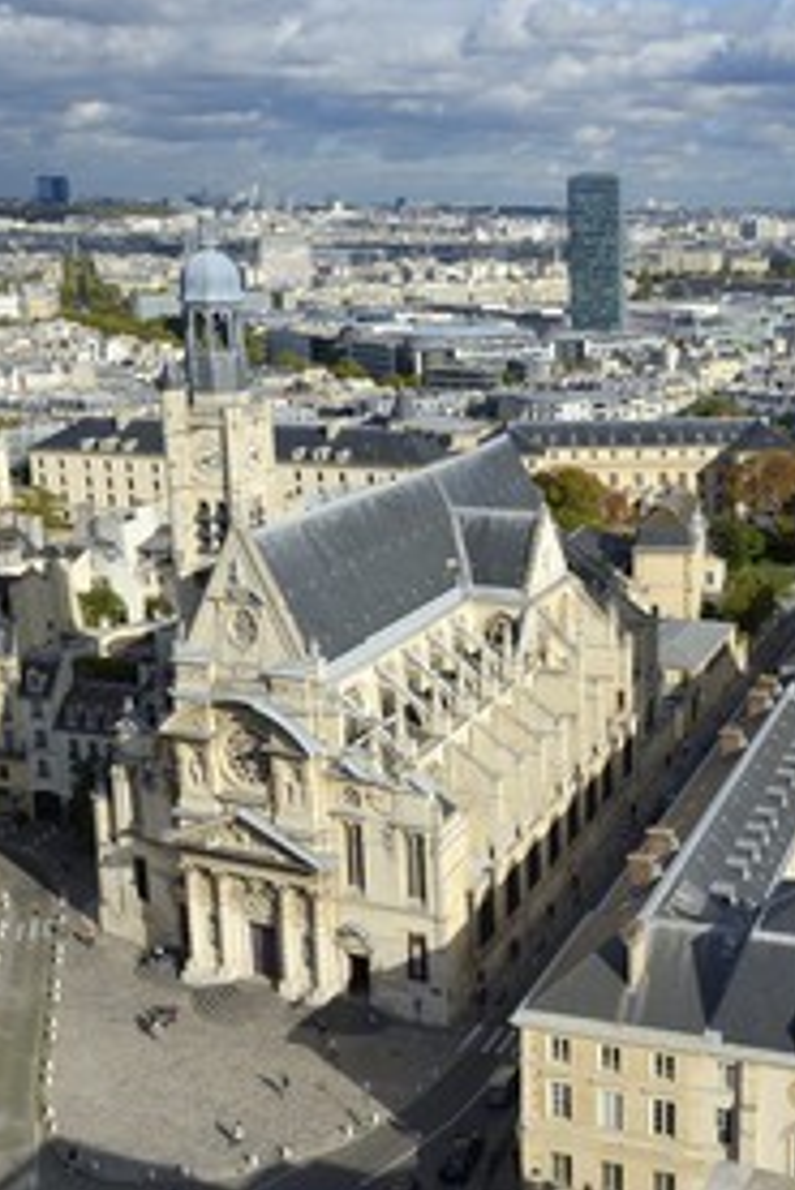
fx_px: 1456
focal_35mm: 44
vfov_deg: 44.5
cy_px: 593
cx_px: 657
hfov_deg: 29.7
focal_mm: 29
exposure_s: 1/200
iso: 200
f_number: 14
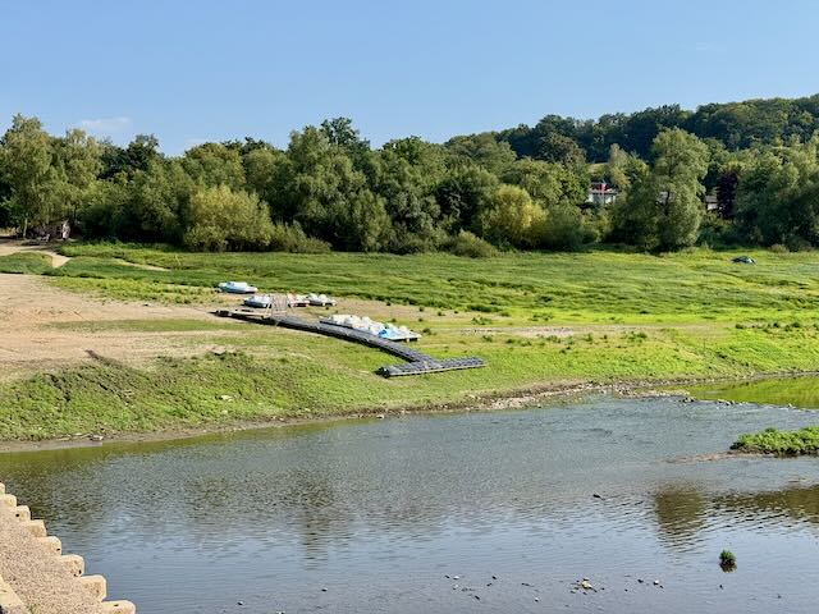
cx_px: 410
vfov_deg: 30.3
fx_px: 1136
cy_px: 307
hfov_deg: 39.7
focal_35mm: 48
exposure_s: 1/3257
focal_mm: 6.76
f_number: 1.78
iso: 64
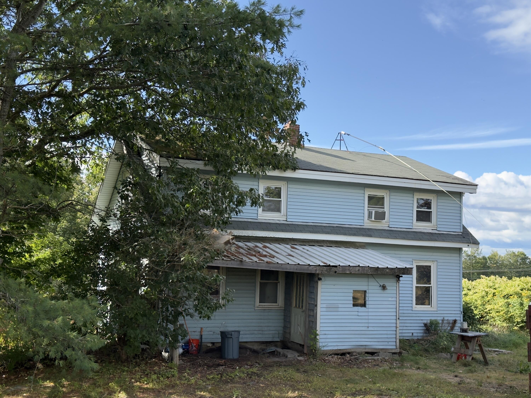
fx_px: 736
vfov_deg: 30.3
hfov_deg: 39.7
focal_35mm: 48
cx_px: 266
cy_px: 199
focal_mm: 6.76
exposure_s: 1/1883
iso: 80
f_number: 1.78
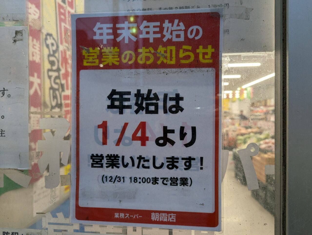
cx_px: 156
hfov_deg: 71.5
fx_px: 217
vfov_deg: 56.9
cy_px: 118
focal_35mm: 24
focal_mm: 6.81
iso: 51
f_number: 1.85
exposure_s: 1/100
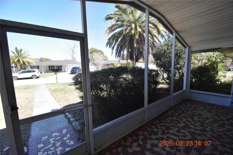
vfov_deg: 77.3
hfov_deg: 100.4
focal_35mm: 15
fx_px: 97
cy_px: 78
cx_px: 116
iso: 800
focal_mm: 10
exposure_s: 1/1500
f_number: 3.5
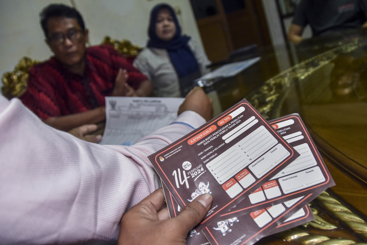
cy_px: 122
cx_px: 184
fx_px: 275
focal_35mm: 27
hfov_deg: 67.4
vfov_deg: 47.9
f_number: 3.5
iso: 800
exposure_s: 1/200
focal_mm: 18
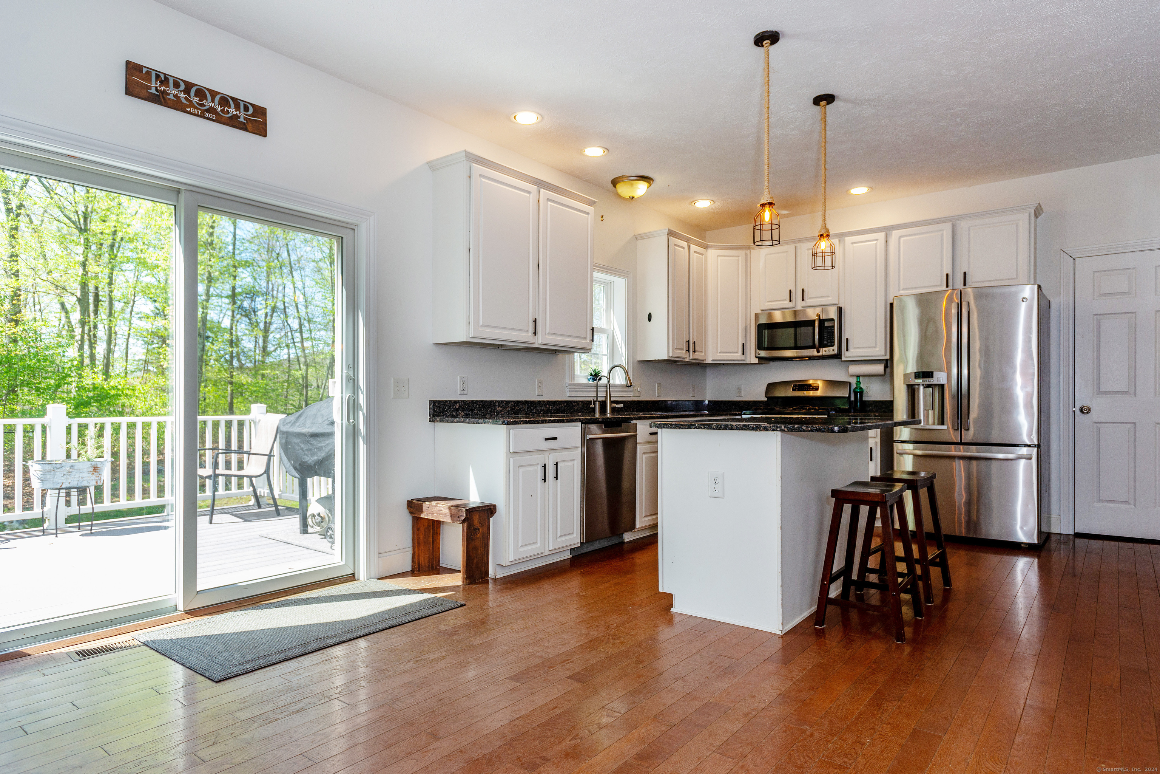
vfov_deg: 61.9
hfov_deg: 84.0
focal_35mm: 20
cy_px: 387
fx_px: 644
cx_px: 580
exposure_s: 1/40
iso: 320
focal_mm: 20
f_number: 6.3
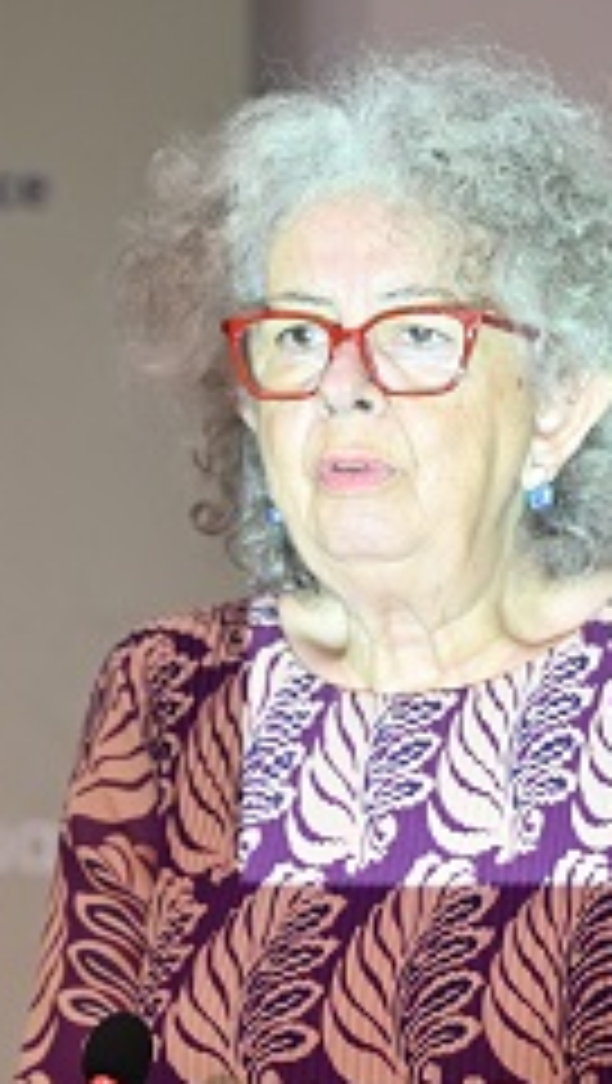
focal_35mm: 513
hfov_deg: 2.4
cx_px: 99
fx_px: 14764
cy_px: 506
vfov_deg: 4.2
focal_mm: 200
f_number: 2.8
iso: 1600
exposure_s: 1/400
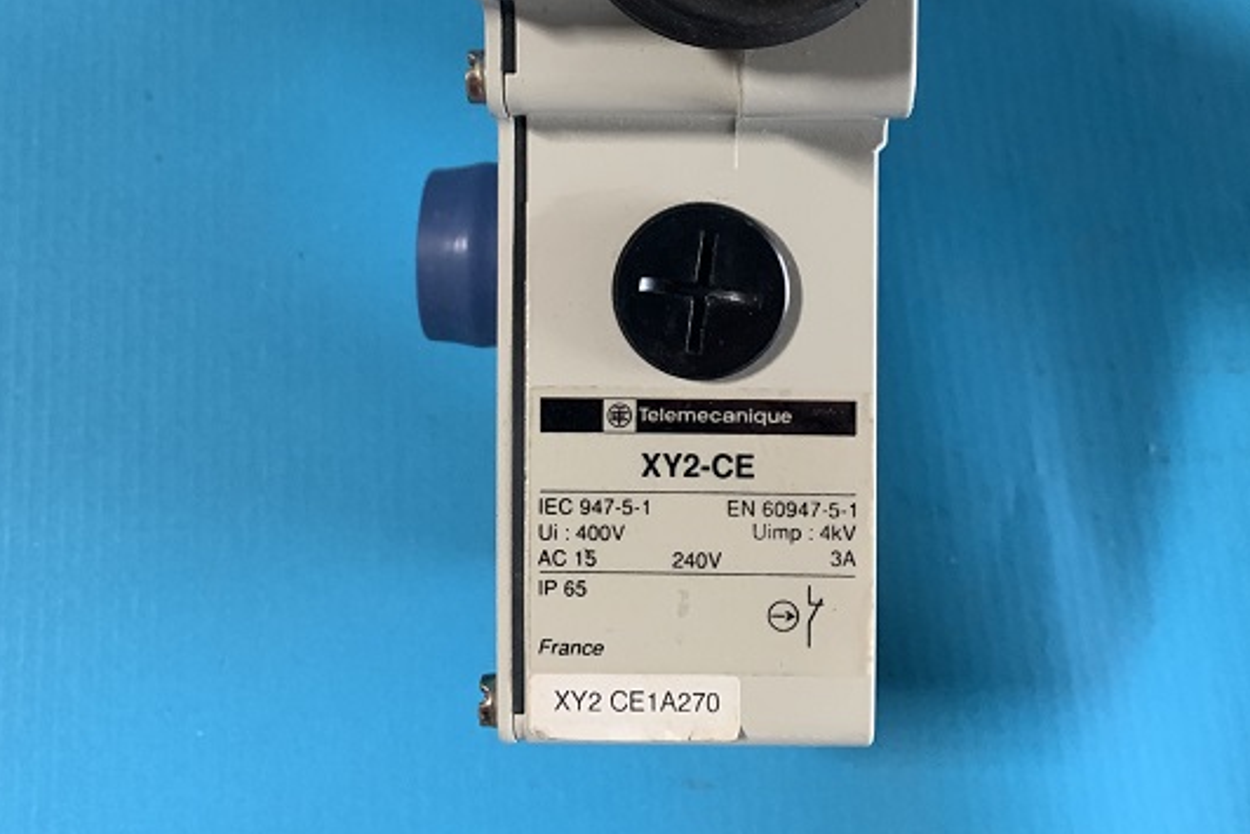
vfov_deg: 31.7
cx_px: 678
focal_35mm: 41
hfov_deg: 47.3
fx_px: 1424
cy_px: 156
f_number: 1.8
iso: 320
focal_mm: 4.25
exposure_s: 1/60
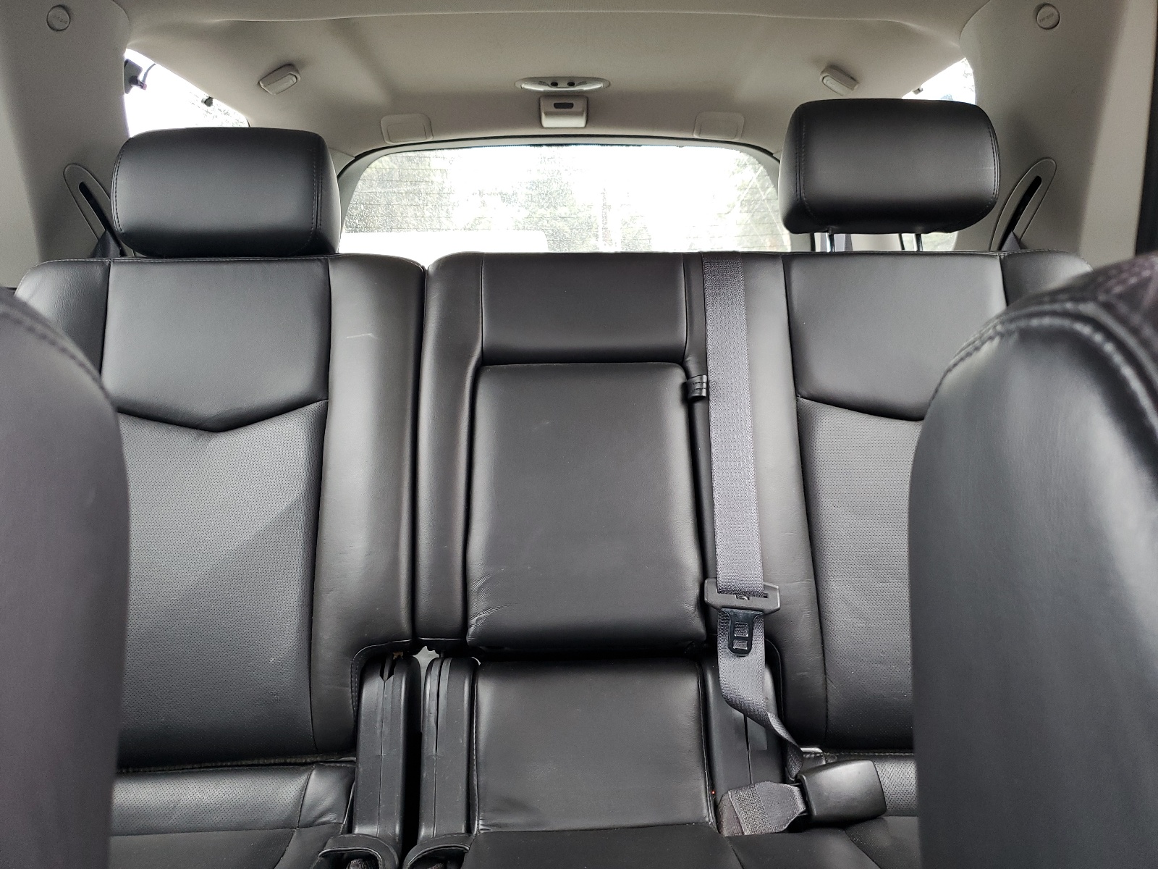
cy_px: 434
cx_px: 579
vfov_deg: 53.1
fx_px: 870
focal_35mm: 26
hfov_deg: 67.3
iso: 86
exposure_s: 1/60.2
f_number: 1.5
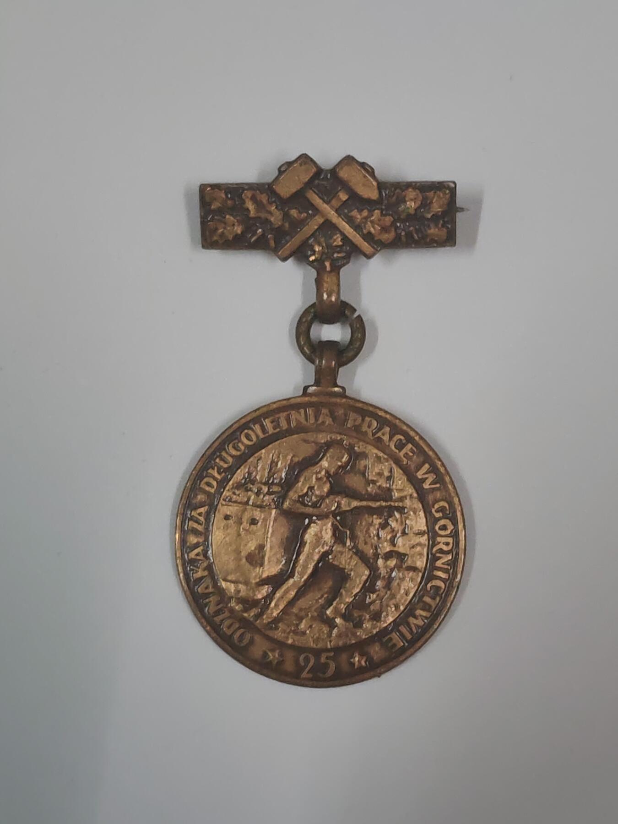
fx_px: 1619
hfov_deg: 21.6
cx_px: 309
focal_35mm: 68
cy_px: 412
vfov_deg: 28.6
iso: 640
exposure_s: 1/50
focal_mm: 5.52
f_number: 1.95
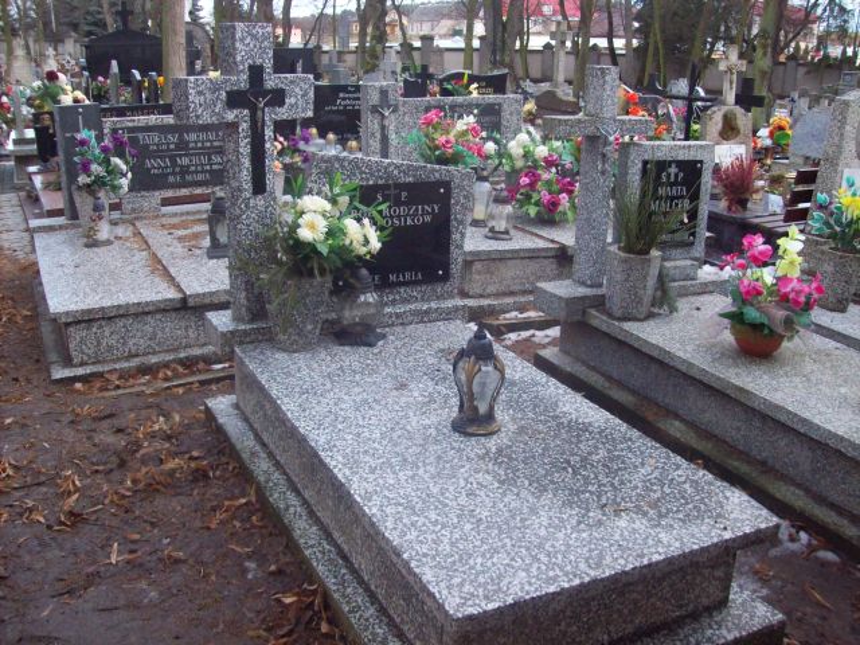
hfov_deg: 51.4
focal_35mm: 36
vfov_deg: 39.7
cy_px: 322
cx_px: 430
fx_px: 894
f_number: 2.7
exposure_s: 1/129
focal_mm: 6
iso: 200
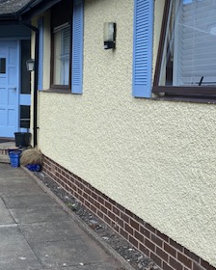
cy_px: 108
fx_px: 463
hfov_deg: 26.2
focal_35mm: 58
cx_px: 91
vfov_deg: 32.4
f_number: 1.8
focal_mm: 4.25
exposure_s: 1/981
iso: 32
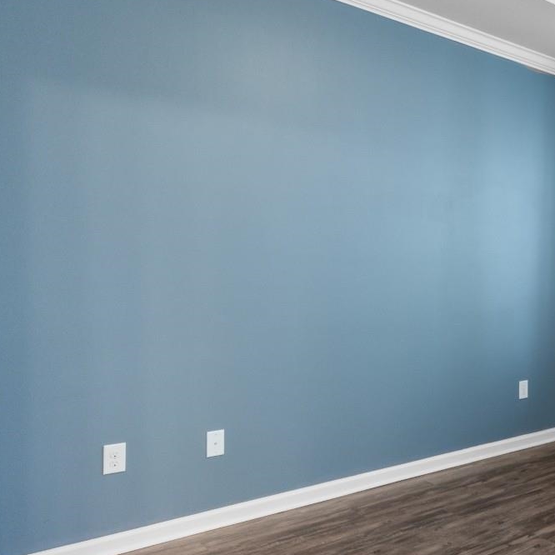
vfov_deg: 52.5
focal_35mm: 31
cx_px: 536
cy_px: 265
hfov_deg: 45.6
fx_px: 562
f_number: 4.5
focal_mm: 10
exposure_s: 5
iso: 100
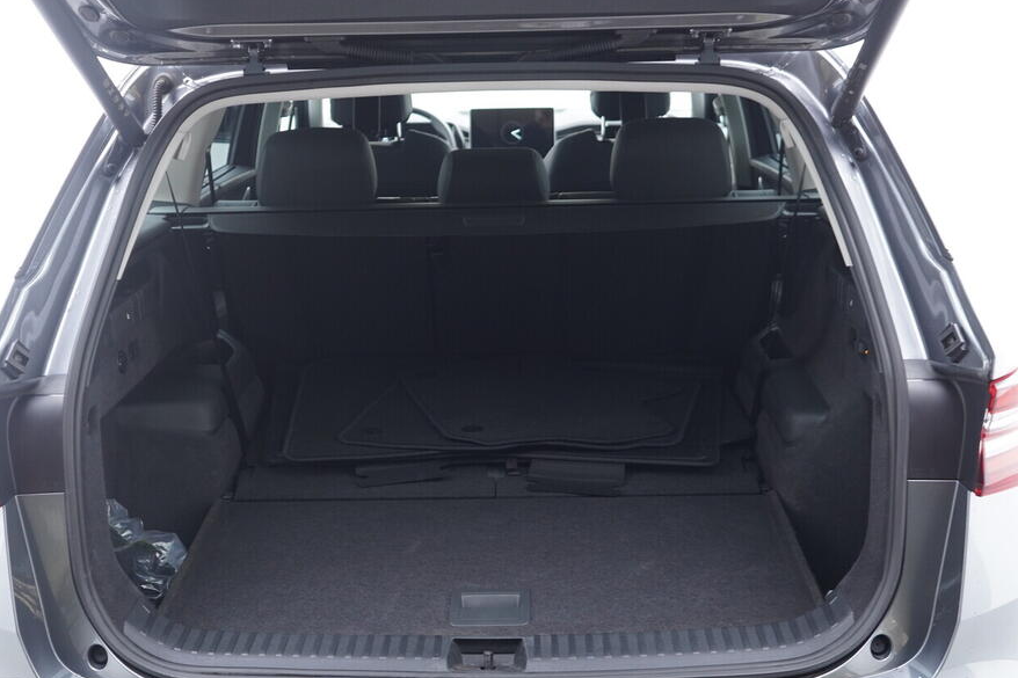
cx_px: 499
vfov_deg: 31.9
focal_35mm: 42
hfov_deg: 46.4
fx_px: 1187
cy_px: 373
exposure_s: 1/40
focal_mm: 24
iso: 640
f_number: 2.8
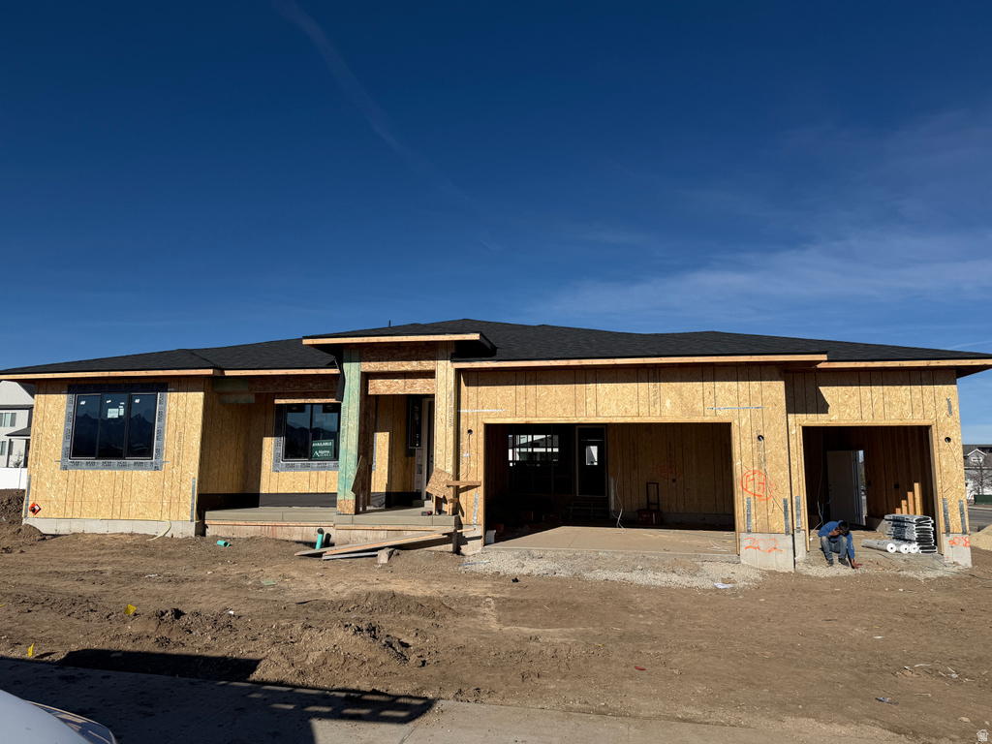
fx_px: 688
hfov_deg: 71.6
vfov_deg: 56.8
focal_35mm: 24
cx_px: 496
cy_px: 372
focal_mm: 6.76
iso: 80
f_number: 1.78
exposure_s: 1/9091
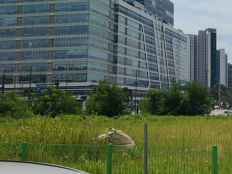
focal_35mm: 58
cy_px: 52
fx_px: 389
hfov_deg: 30.0
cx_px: 253
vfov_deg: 25.0
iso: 40
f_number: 1.8
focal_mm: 5.4
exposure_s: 1/6285
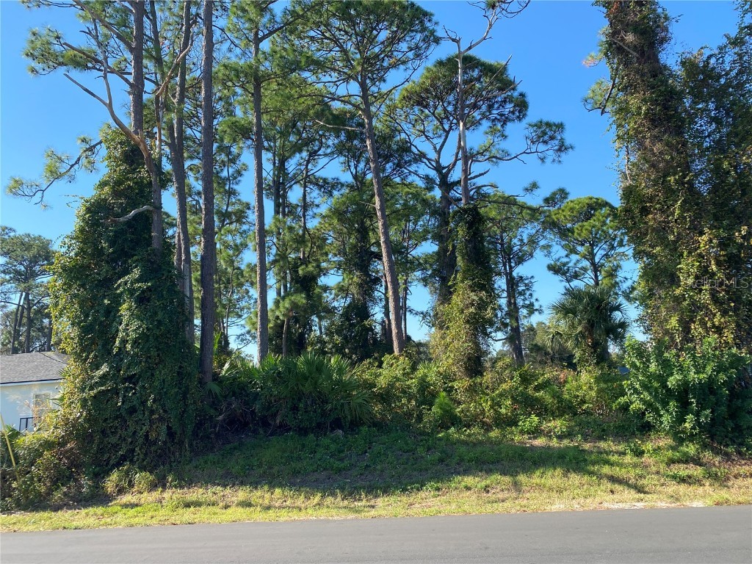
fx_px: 565
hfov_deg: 67.3
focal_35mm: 26
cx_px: 376
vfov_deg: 53.1
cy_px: 282
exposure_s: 1/1135
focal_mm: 4.25
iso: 32
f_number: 1.8
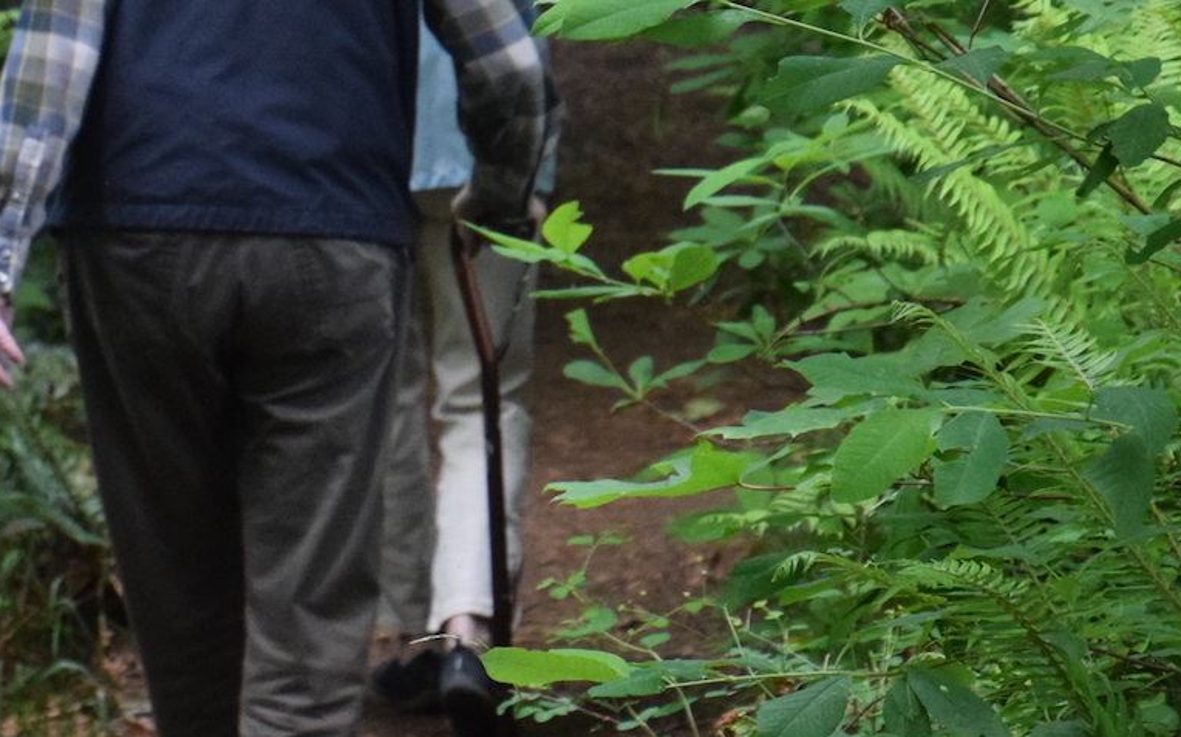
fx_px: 9042
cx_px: 536
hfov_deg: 7.5
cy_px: -68
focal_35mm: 281
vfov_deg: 4.7
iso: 3200
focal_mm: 78
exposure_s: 1/500
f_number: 5.3
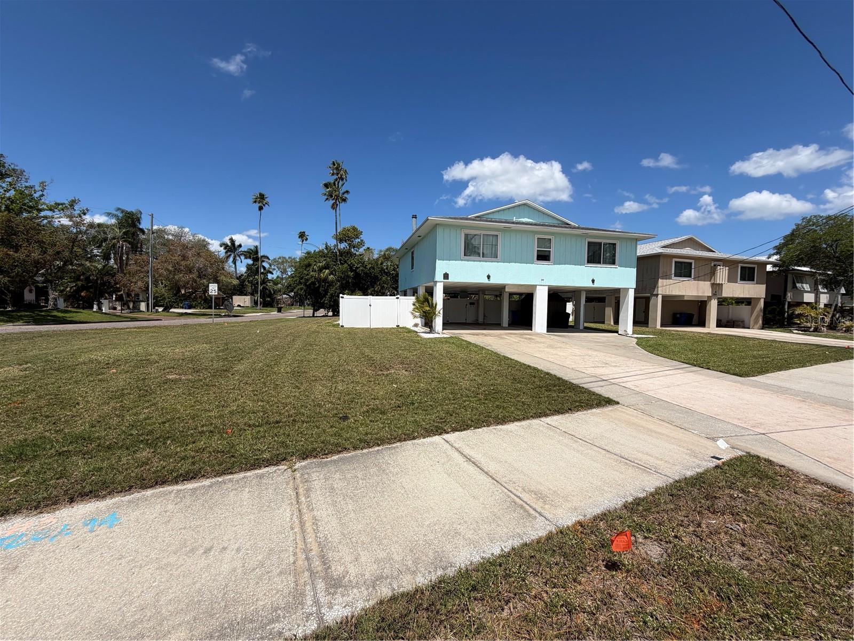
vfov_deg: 85.7
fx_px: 345
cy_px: 320
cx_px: 427
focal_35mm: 14
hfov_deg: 102.1
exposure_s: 1/1431
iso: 20
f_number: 2.2
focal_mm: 2.22
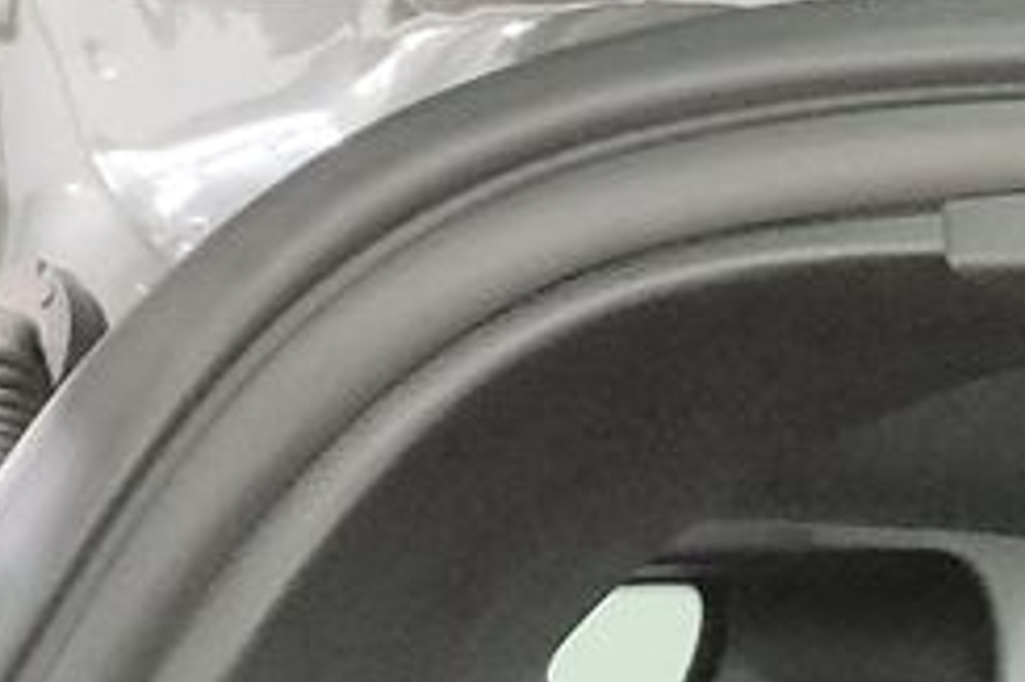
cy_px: 2460
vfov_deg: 7.0
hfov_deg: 10.5
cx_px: 2586
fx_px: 4638
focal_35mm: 163
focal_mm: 6.7
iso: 1031
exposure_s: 1/59
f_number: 1.8
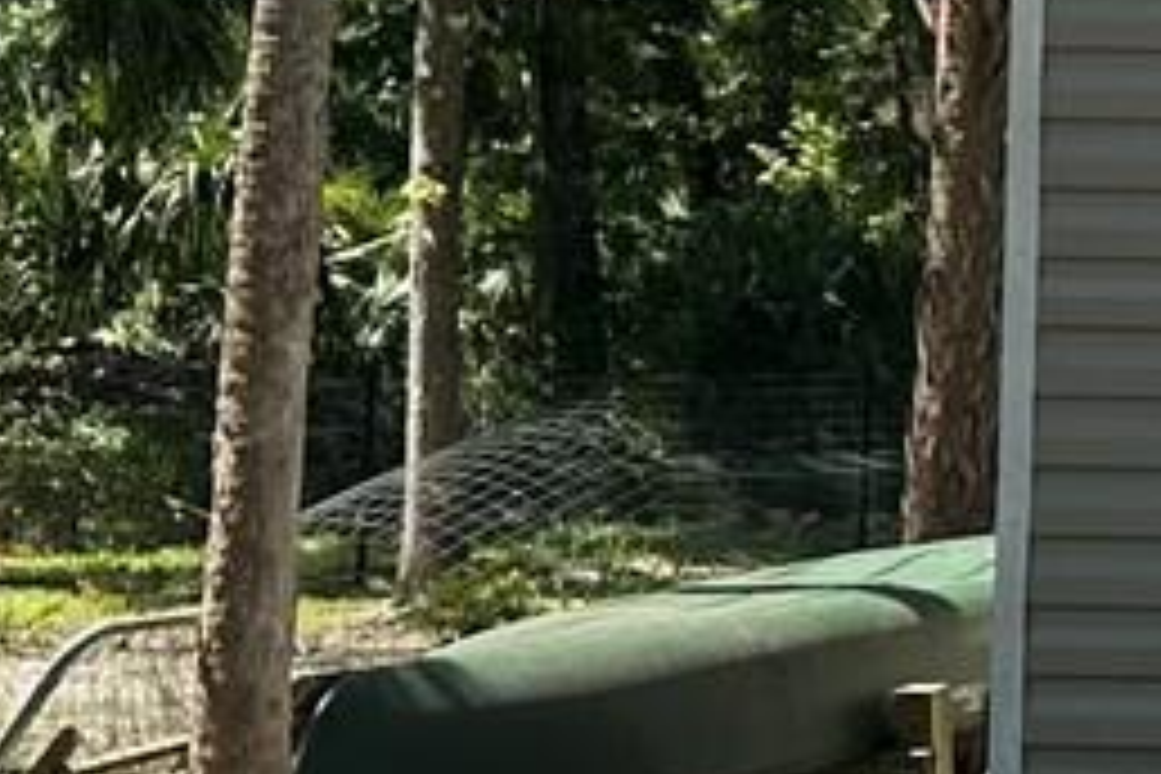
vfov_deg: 8.8
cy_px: 184
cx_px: 2480
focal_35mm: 155
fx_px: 4998
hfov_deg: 11.6
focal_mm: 6.86
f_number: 1.78
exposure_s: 1/1779
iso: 80
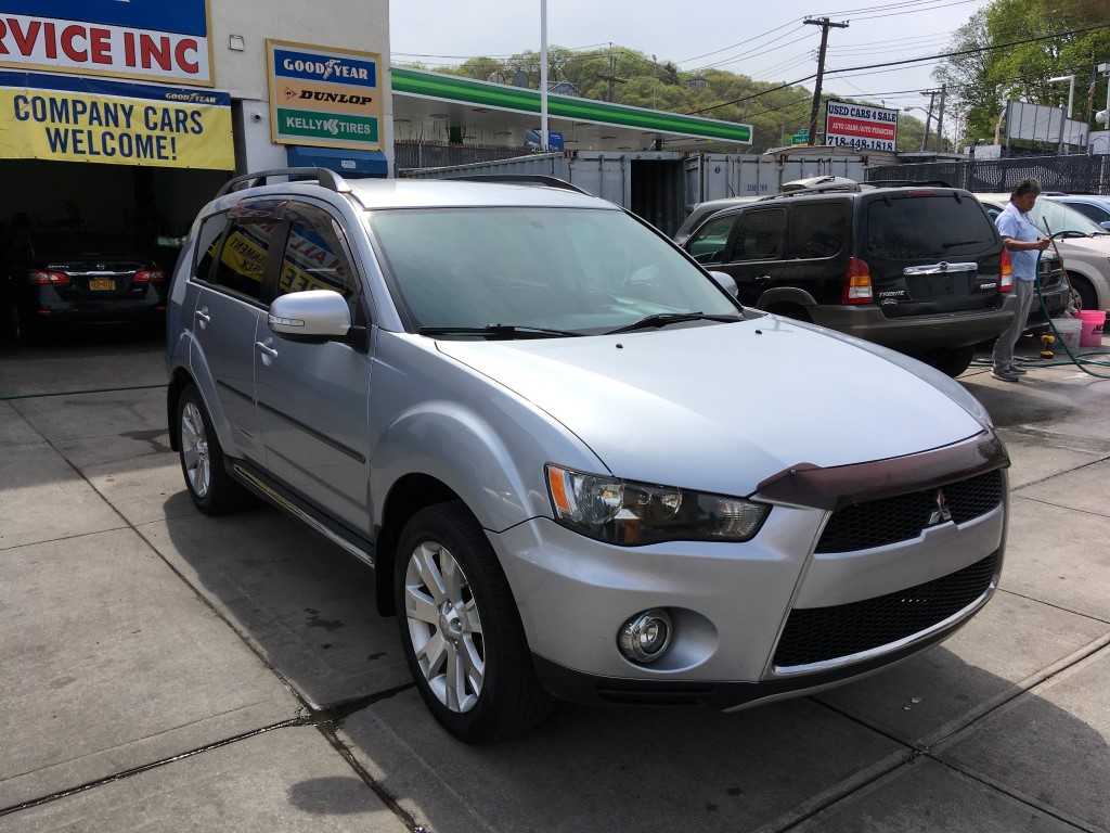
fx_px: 930
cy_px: 416
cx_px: 555
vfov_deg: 48.2
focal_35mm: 29
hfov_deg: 61.7
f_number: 2.2
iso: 25
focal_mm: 4.15
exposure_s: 1/2198
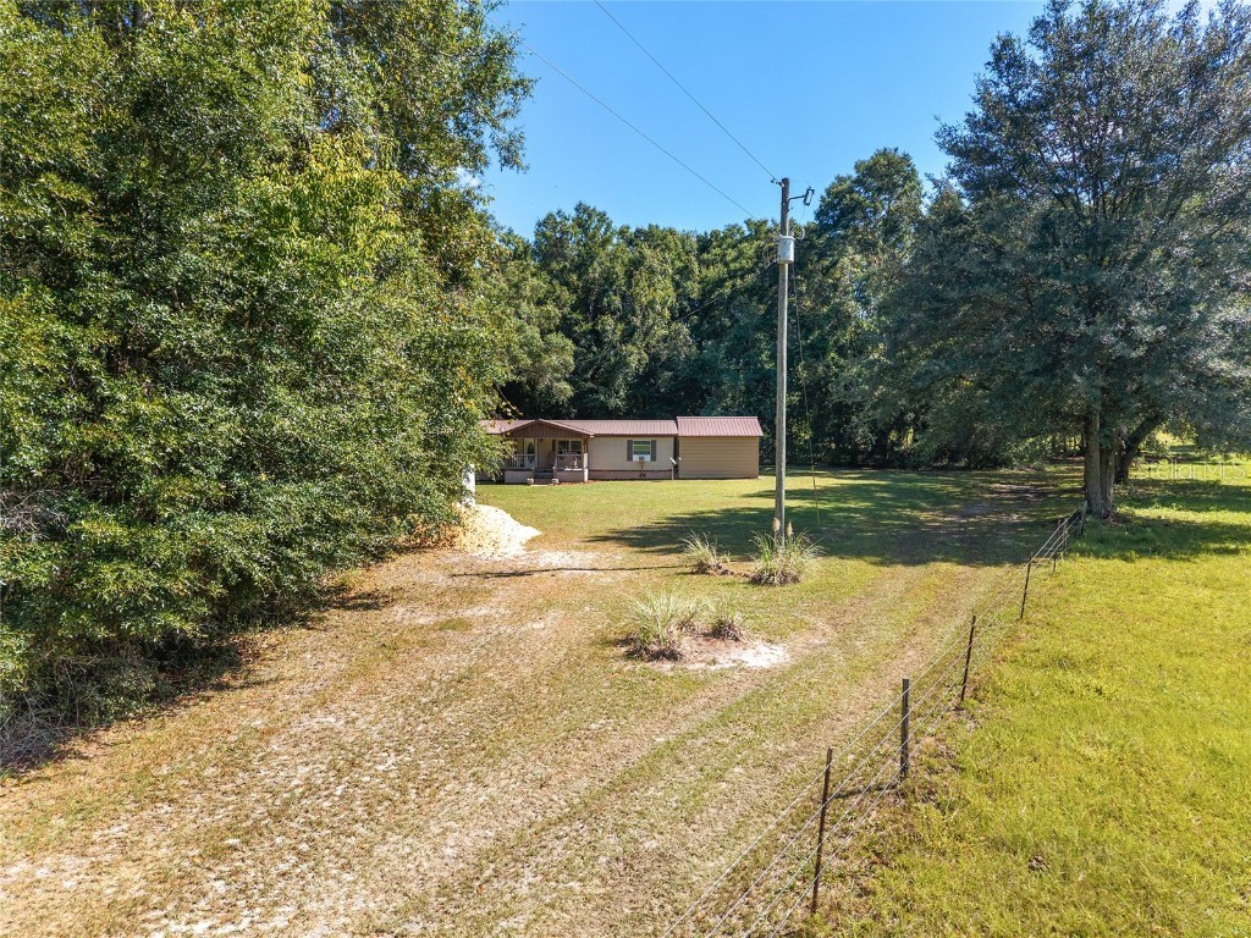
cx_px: 626
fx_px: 867
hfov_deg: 71.6
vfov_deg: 56.8
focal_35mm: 24
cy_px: 469
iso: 160
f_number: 1.8
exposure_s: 1/2000
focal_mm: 8.67
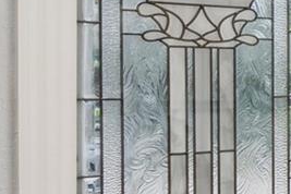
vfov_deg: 16.3
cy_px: 95
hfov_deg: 12.5
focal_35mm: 84
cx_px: 817
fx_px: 679
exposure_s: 1/50
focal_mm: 14
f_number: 7.1
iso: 800
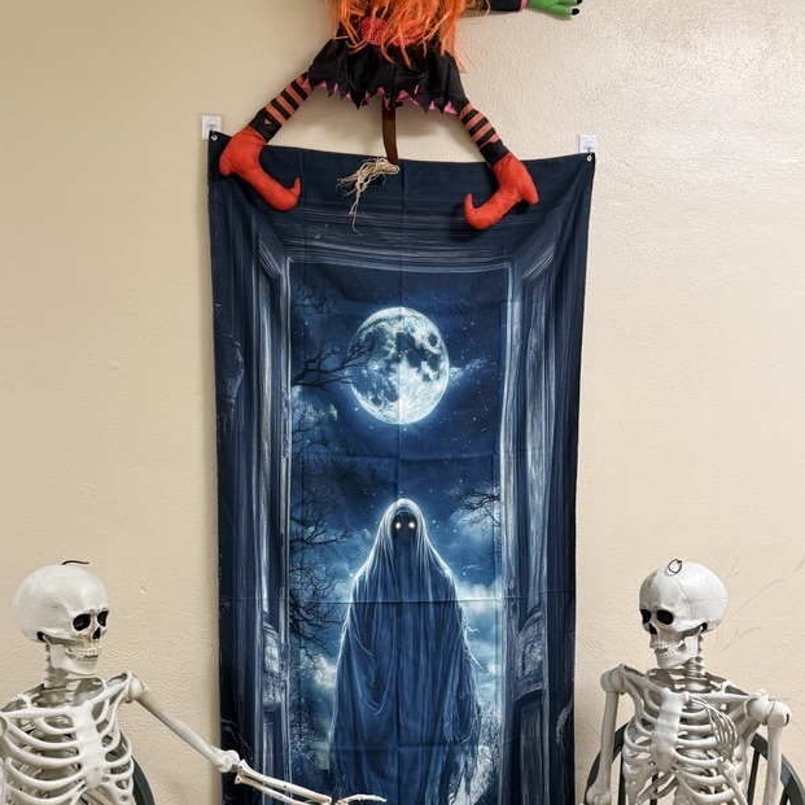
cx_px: 388
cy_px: 484
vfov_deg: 46.9
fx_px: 921
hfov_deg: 47.2
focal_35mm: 35
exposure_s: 1/60
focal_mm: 6.76
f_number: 1.78
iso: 200
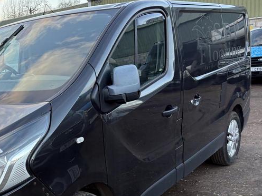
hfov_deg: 38.6
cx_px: 44
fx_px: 356
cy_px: 142
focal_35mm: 47
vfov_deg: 30.5
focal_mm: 5.96
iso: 32
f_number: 1.6
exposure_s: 1/122
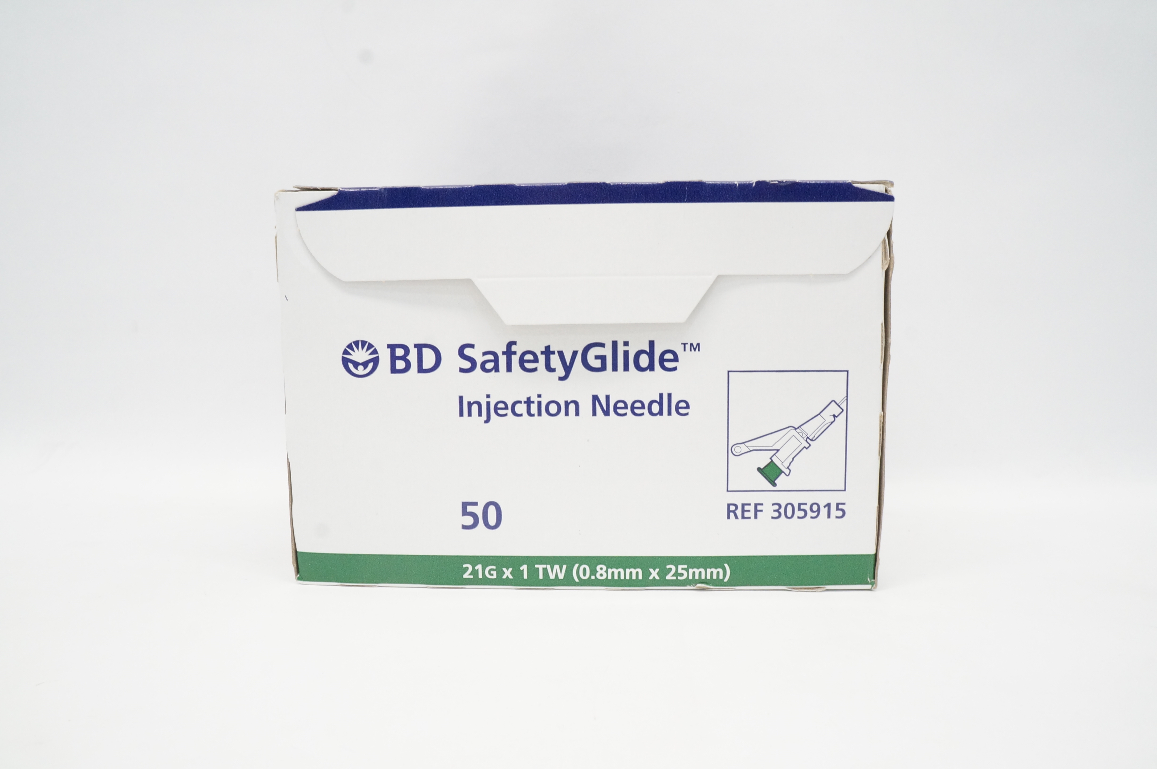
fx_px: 867
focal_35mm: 27
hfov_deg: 67.4
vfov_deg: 47.8
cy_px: 384
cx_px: 578
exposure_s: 1/30
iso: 1600
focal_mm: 18
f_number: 11
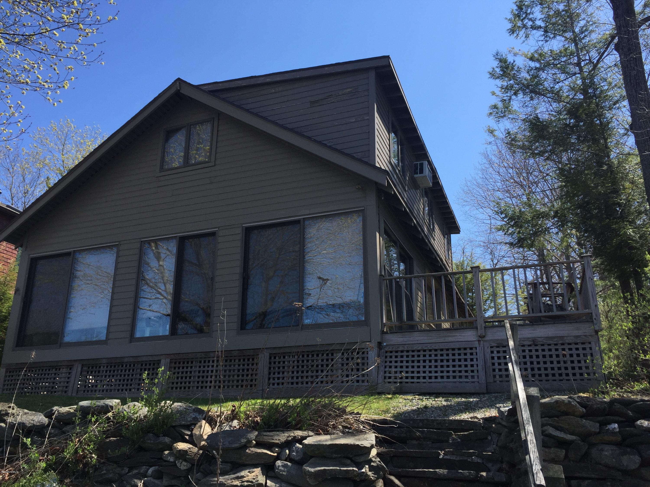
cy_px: 244
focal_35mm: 29
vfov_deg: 48.2
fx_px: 545
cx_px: 325
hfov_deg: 61.7
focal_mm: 4.15
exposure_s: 1/989
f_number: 2.2
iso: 32
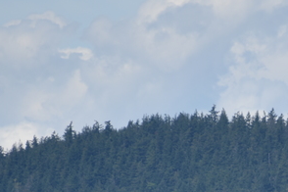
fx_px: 10439
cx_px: 264
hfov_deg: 1.6
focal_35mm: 1305
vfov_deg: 1.1
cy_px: 319
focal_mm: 300
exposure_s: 1/640
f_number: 6.3
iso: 100
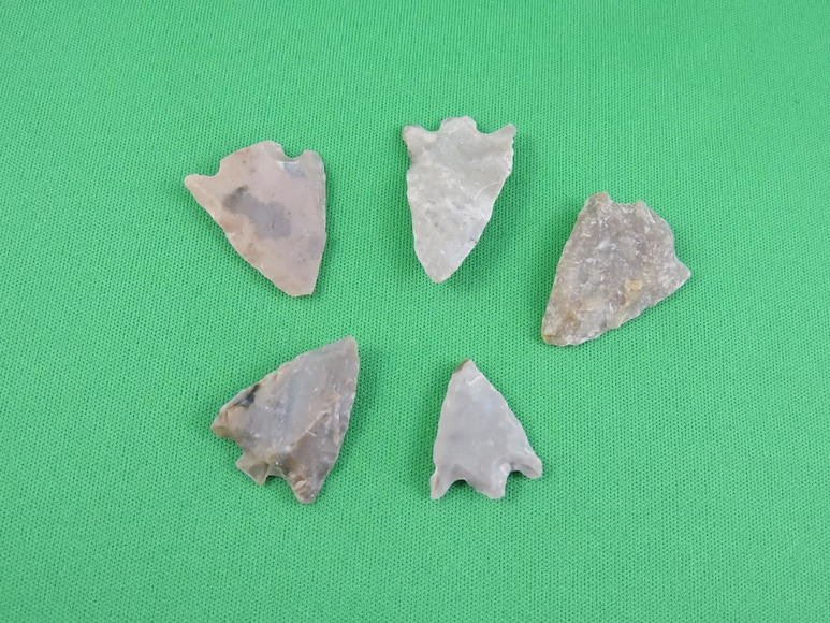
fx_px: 719
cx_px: 415
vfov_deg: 46.8
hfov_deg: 60.0
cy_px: 312
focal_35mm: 30
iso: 720
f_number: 3.5
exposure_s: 1/125
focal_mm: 5.4
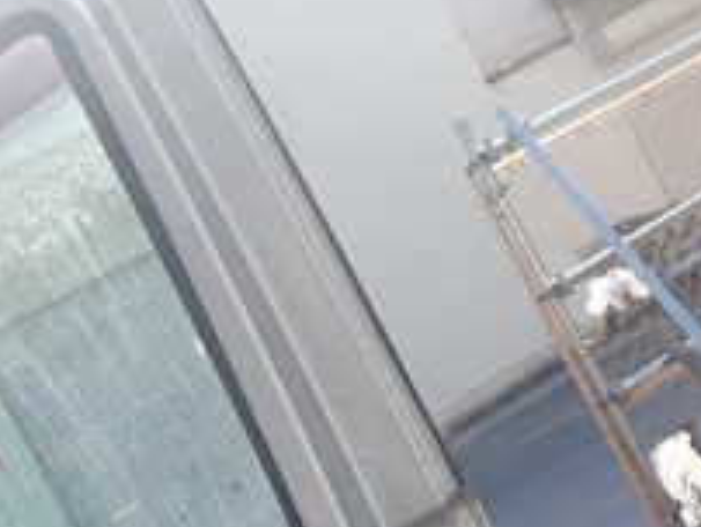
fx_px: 1804
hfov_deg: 21.6
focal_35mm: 89
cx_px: 94
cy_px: 641
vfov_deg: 16.0
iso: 100
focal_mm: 5.4
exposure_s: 1/400
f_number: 3.2
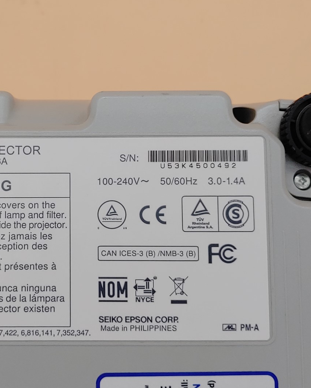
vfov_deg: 32.5
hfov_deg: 25.7
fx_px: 667
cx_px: 50
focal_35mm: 58
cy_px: 194
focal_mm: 4.36
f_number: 1.8
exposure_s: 1/80
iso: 50
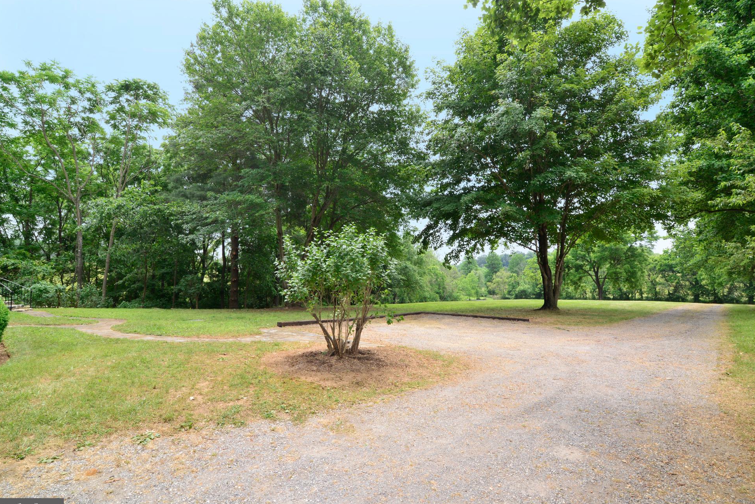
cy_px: 259
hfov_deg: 93.3
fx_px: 357
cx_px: 378
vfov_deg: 70.5
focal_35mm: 17
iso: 800
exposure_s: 1/100
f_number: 16
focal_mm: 16
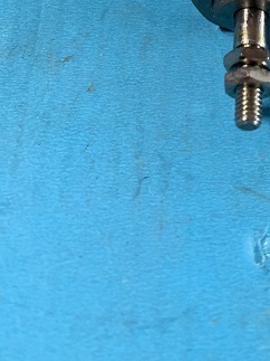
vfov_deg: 26.2
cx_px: 256
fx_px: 676
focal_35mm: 65
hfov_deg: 21.9
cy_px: -87
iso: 320
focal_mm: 4.25
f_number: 1.8
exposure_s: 1/60
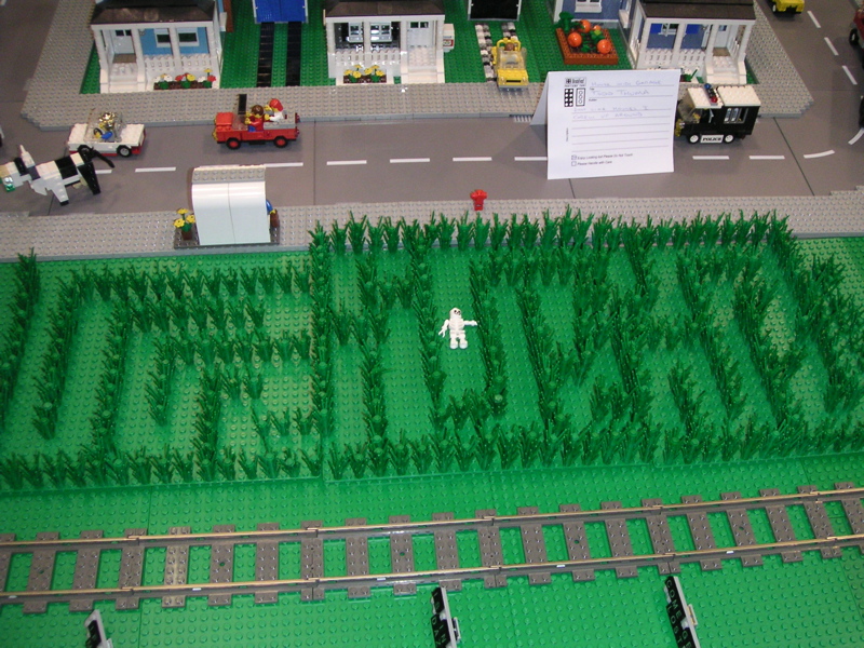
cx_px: 432
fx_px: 948
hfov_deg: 49.0
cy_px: 324
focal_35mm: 38
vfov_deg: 37.7
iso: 160
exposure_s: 1/45
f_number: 2.8
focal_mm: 6
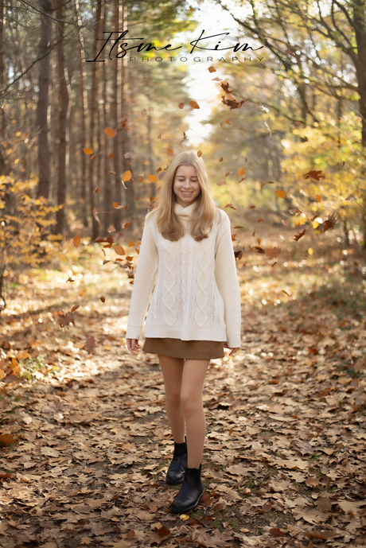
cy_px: 274
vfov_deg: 39.6
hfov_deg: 27.0
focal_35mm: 50
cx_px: 183
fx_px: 762
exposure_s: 1/400
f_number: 2
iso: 200
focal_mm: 50
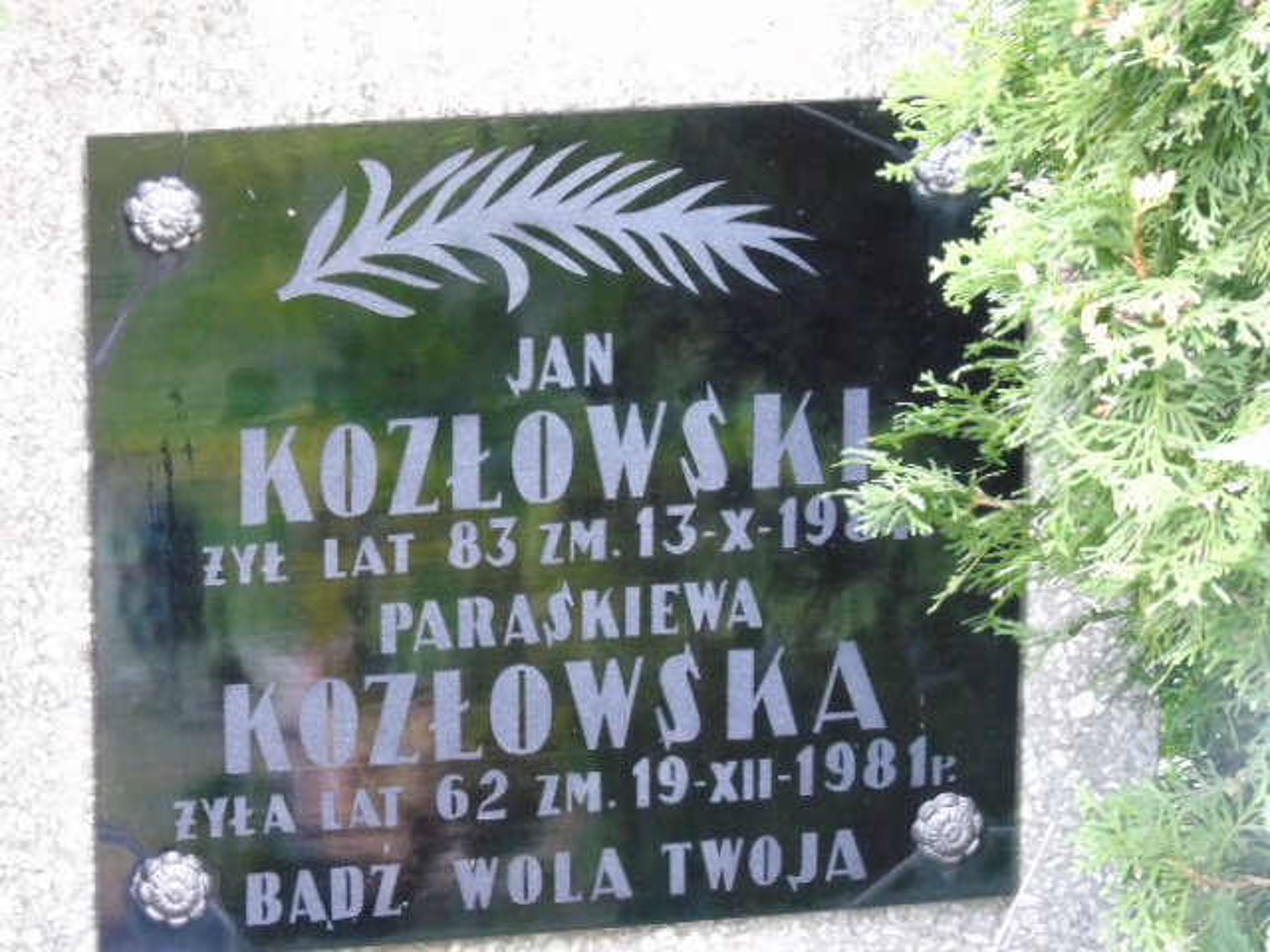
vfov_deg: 8.0
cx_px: 635
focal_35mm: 186
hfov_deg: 10.6
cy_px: 476
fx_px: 6824
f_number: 5
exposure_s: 1/30
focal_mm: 33
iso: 800
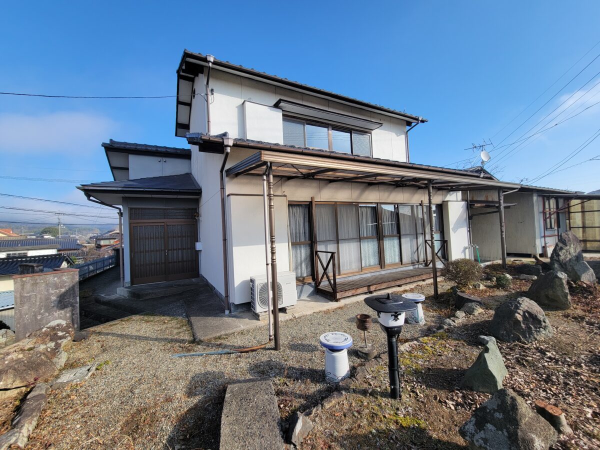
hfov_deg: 106.2
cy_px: 225
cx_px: 300
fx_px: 225
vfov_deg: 89.9
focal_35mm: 13
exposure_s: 1/997
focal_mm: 2.2
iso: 50
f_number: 2.2
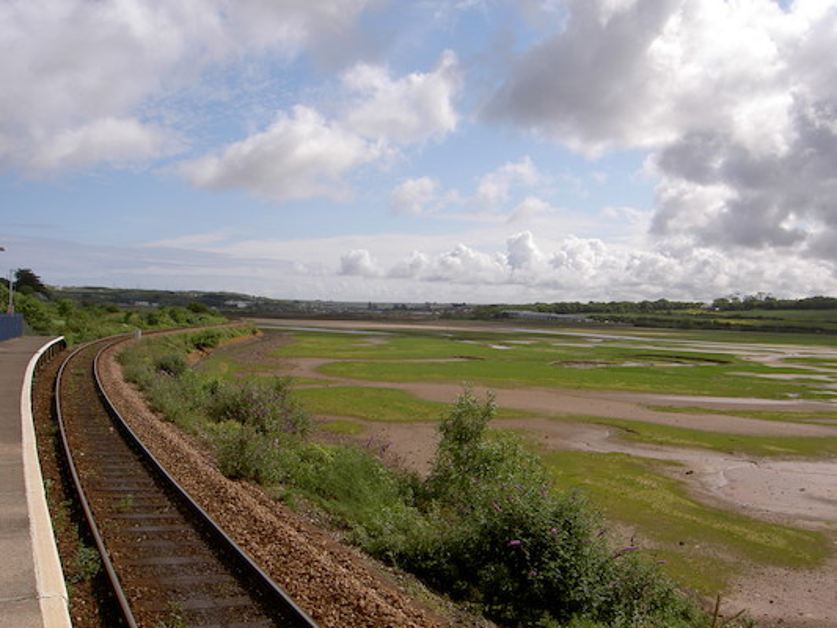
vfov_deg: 41.8
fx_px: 822
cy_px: 314
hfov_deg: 53.9
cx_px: 418
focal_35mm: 34
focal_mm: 5.6
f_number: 4.7
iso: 50
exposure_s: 1/640
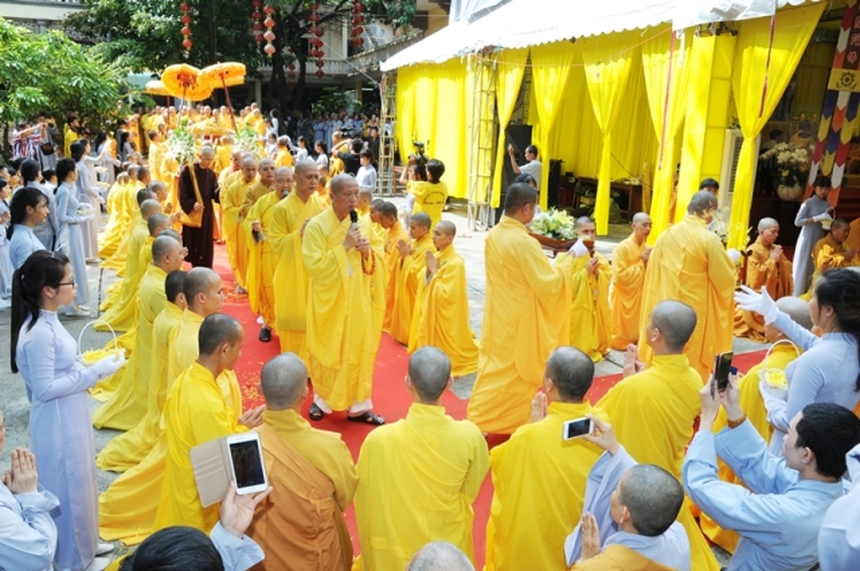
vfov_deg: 53.0
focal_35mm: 24
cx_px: 430
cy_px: 286
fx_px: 573
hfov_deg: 73.8
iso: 320
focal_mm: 24
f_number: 11
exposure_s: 1/80
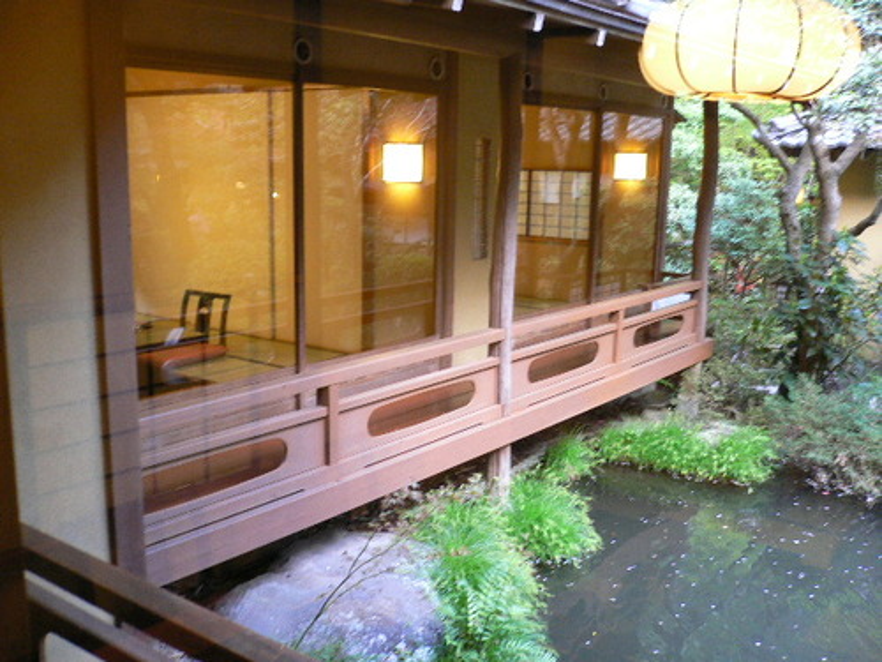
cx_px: 441
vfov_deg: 40.7
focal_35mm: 35
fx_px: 892
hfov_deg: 52.6
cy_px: 331
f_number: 2.8
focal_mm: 5.8
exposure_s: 1/13
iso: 200
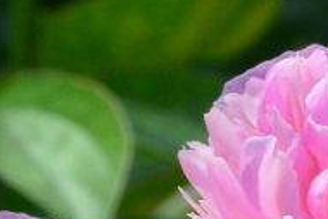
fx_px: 9945
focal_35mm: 1091
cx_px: 627
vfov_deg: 1.3
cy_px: 161
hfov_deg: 1.9
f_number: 20
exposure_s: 1/250
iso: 1000
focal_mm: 135
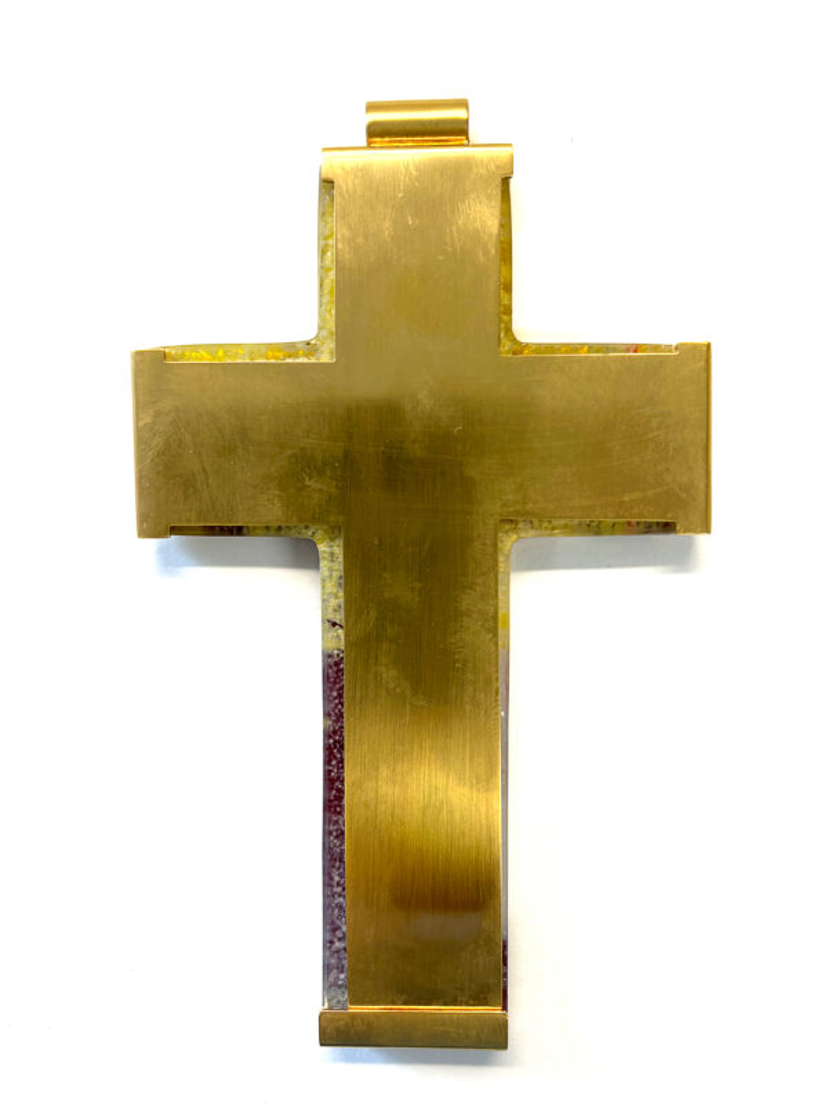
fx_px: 829
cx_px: 414
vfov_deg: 67.3
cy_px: 552
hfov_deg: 53.1
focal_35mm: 26
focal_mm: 5.7
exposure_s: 1/106
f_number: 1.5
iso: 32
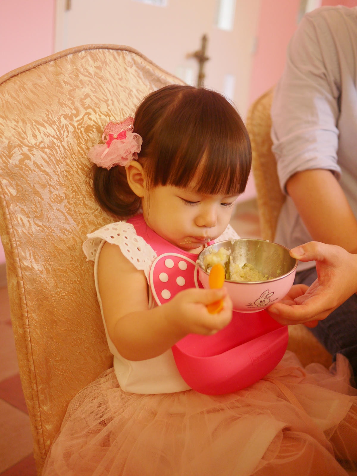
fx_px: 550
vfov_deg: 46.8
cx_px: 178
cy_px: 238
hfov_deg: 36.0
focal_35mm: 40
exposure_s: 1/60
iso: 200
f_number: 1.7
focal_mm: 20
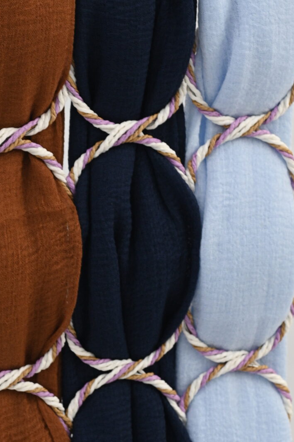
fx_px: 1472
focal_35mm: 120
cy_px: 208
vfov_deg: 17.1
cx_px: 81
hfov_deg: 11.4
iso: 1250
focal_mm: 50
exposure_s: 1/100
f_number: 5.6
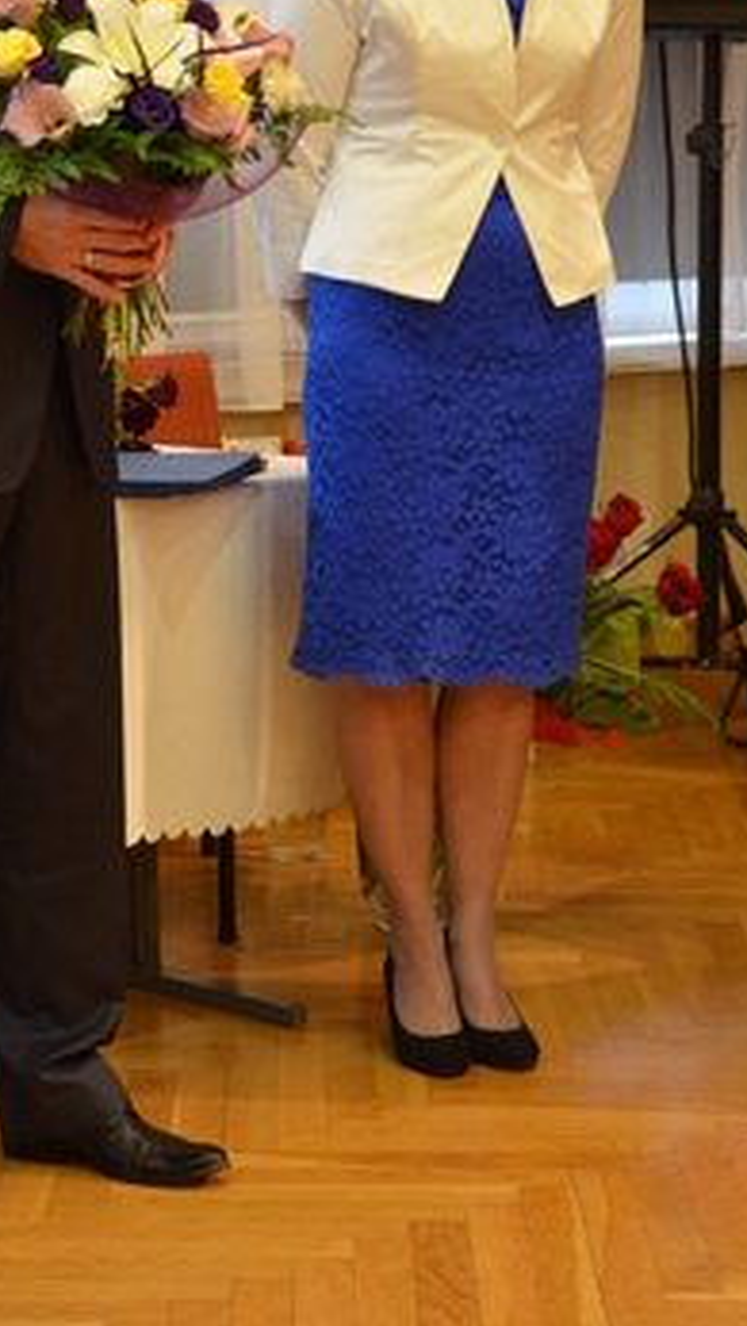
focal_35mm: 86
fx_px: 3024
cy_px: 418
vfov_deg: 24.6
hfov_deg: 14.0
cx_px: 178
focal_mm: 38
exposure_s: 1/40
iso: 1600
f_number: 3.5
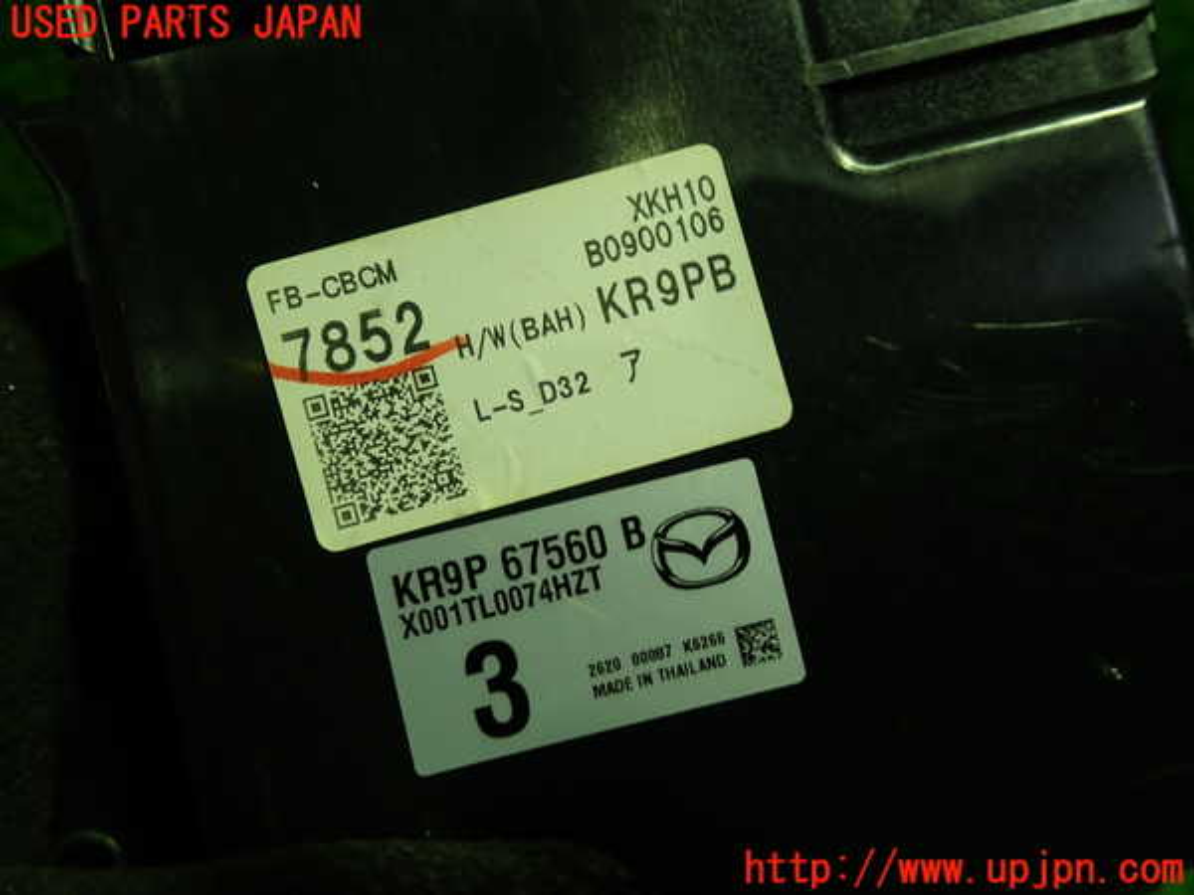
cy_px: 448
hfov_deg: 60.0
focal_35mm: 30
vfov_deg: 46.8
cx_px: 597
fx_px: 1035
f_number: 2.3
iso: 125
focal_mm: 5.4
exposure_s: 1/60
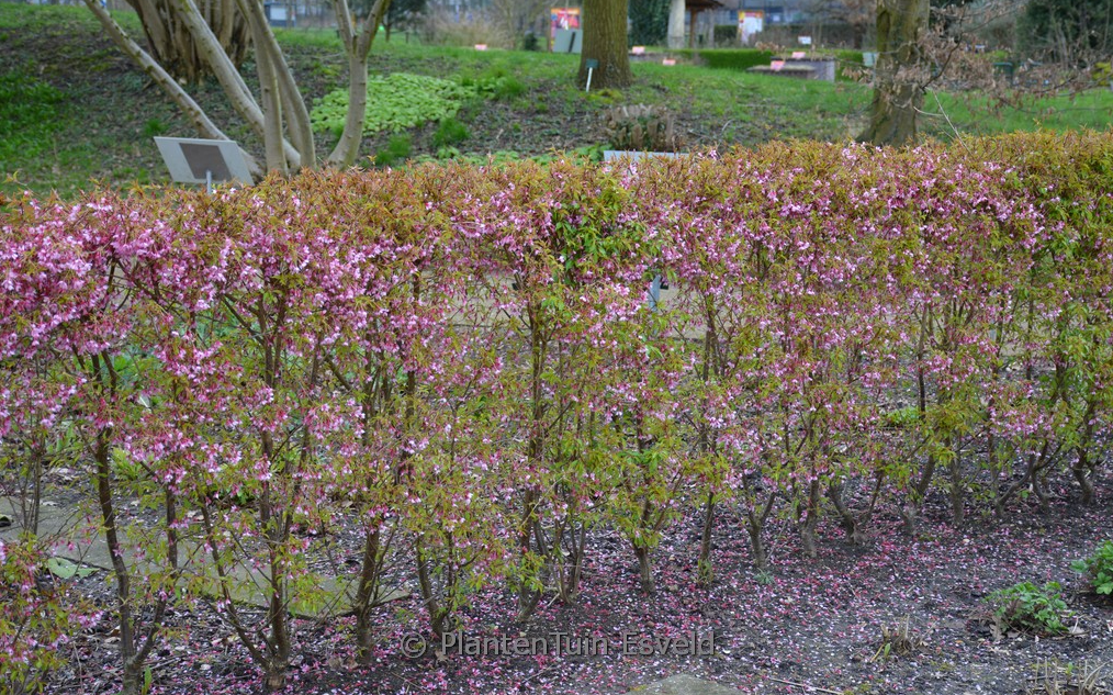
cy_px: 345
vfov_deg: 18.7
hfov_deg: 29.6
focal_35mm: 70
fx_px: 2108
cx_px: 560
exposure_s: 1/125
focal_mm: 45
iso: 200
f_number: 5.6
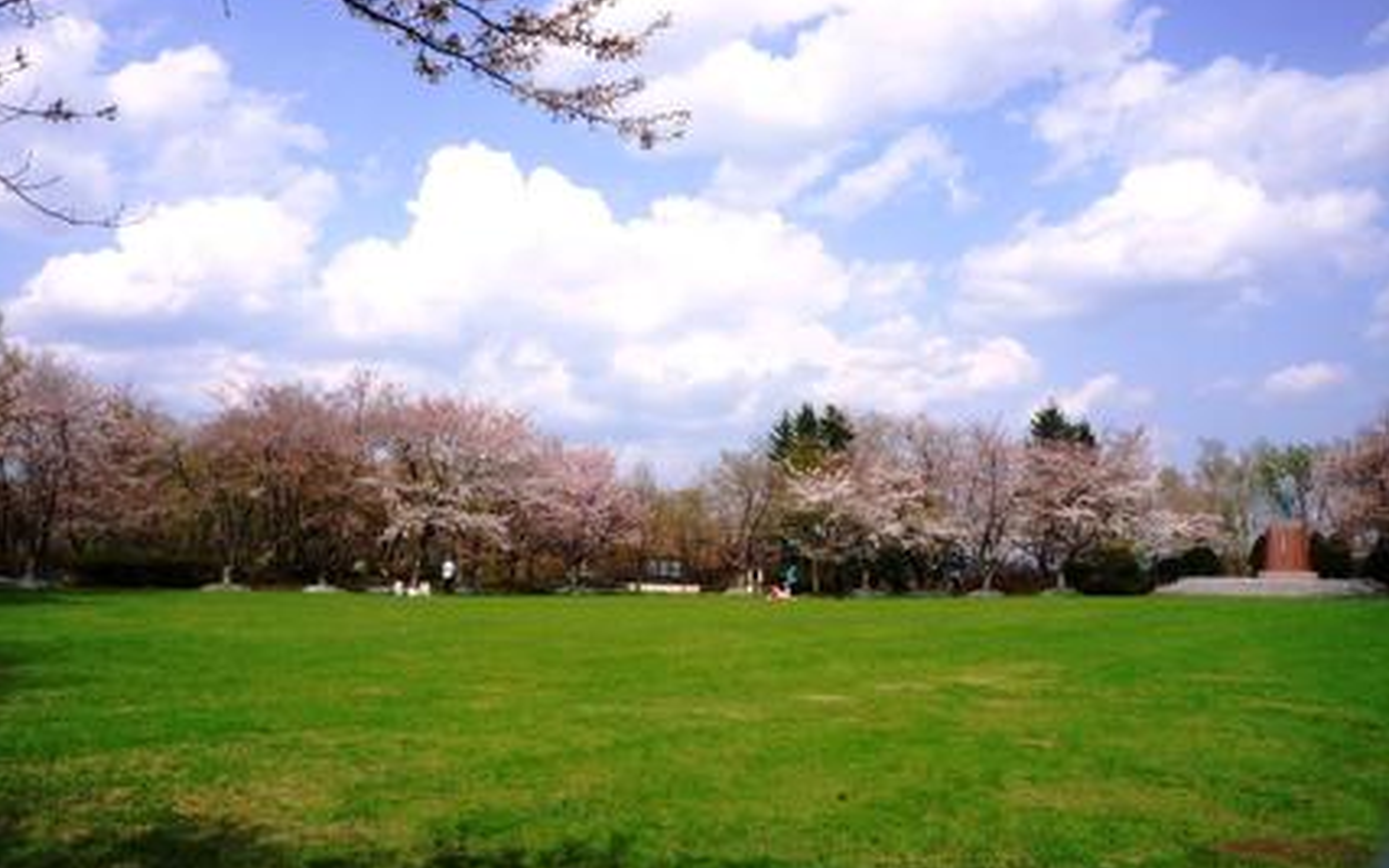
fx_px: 1098
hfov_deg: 64.6
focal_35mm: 29
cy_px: 403
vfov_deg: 43.1
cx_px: 670
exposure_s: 1/160
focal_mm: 18
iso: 100
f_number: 13
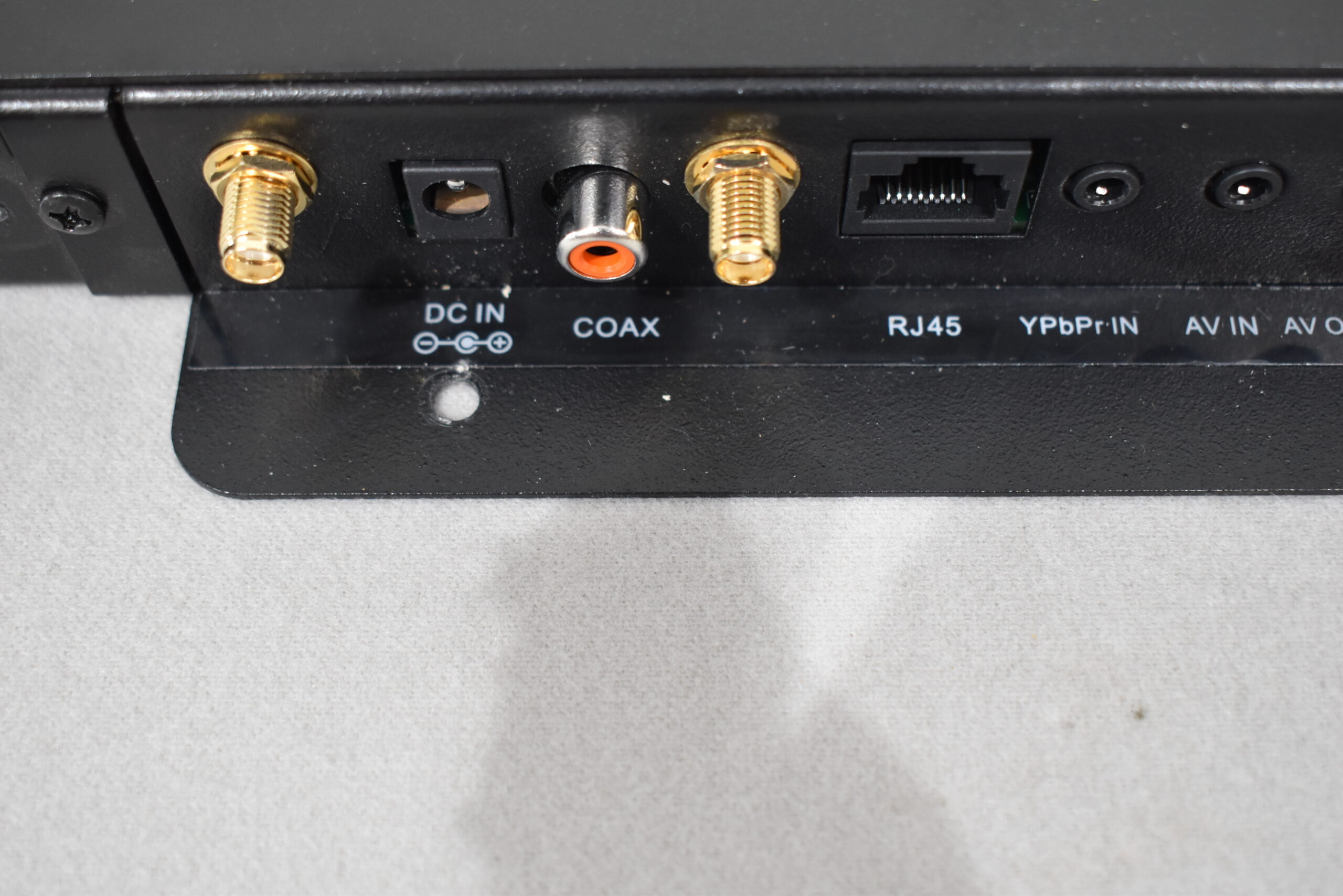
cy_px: 448
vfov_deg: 28.9
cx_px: 672
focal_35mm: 46
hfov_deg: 42.3
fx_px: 1735
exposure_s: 1/60
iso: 800
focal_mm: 31
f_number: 5.6
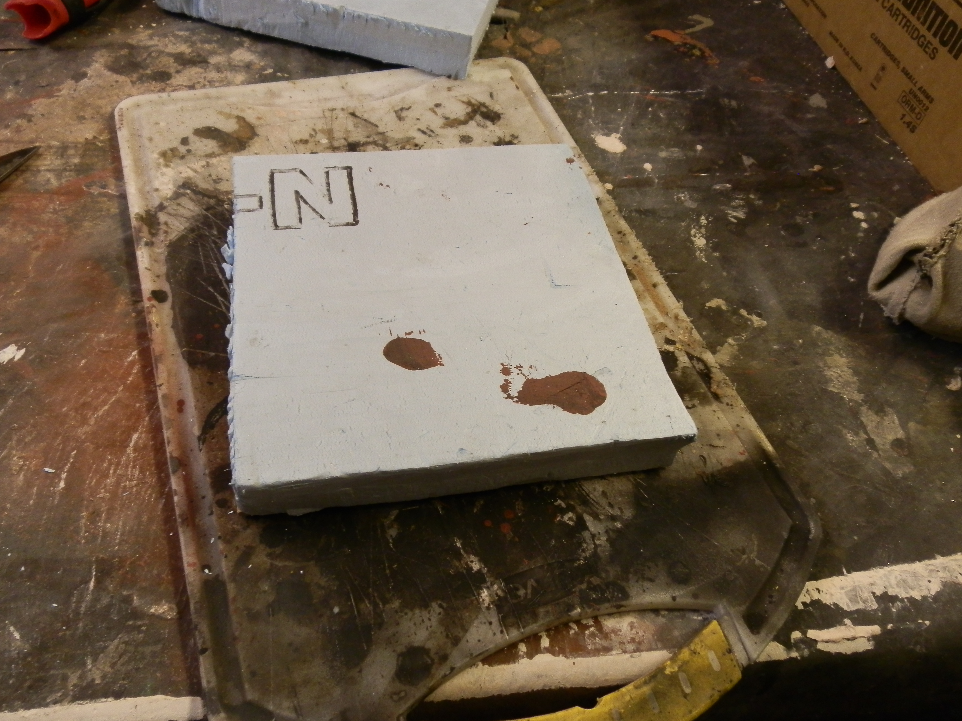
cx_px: 481
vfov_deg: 49.7
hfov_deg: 63.4
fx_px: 778
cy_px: 360
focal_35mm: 28
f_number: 3.1
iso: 200
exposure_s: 1/25
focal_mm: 5
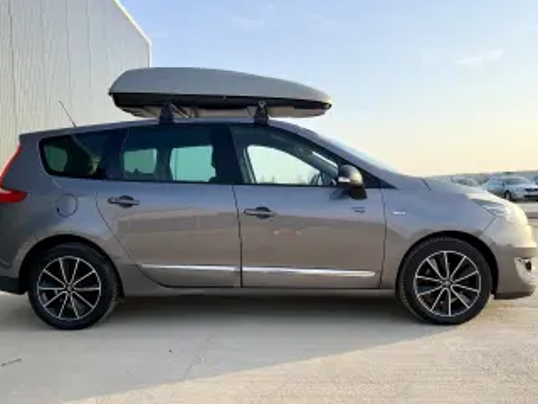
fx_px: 420
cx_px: 261
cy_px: 200
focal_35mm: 27
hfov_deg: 65.3
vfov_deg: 51.4
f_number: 1.78
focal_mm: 6.76
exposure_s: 1/2445
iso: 80
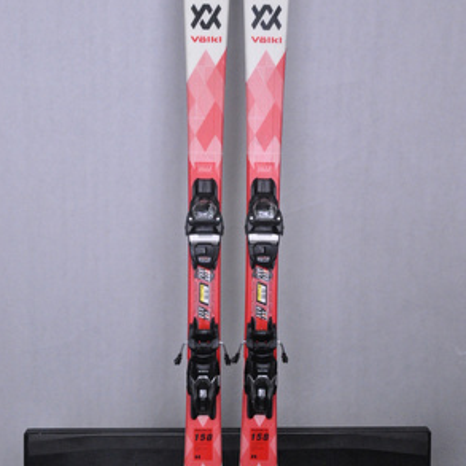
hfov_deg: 36.1
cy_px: 239
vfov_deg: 36.1
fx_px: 716
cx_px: 233
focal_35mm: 47
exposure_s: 1/125
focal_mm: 24
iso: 3200
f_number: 9.5
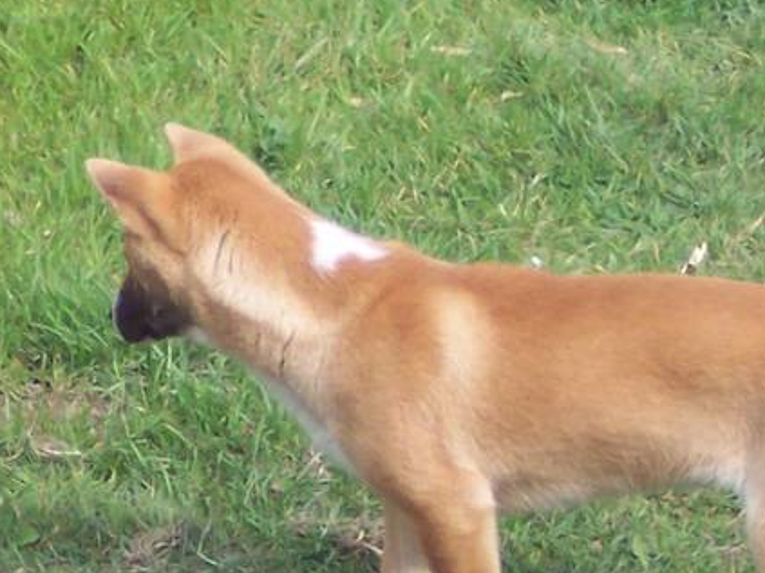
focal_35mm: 382
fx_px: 8440
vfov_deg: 3.9
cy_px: 463
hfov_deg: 5.2
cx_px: 110
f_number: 4.8
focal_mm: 21.3
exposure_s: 1/350
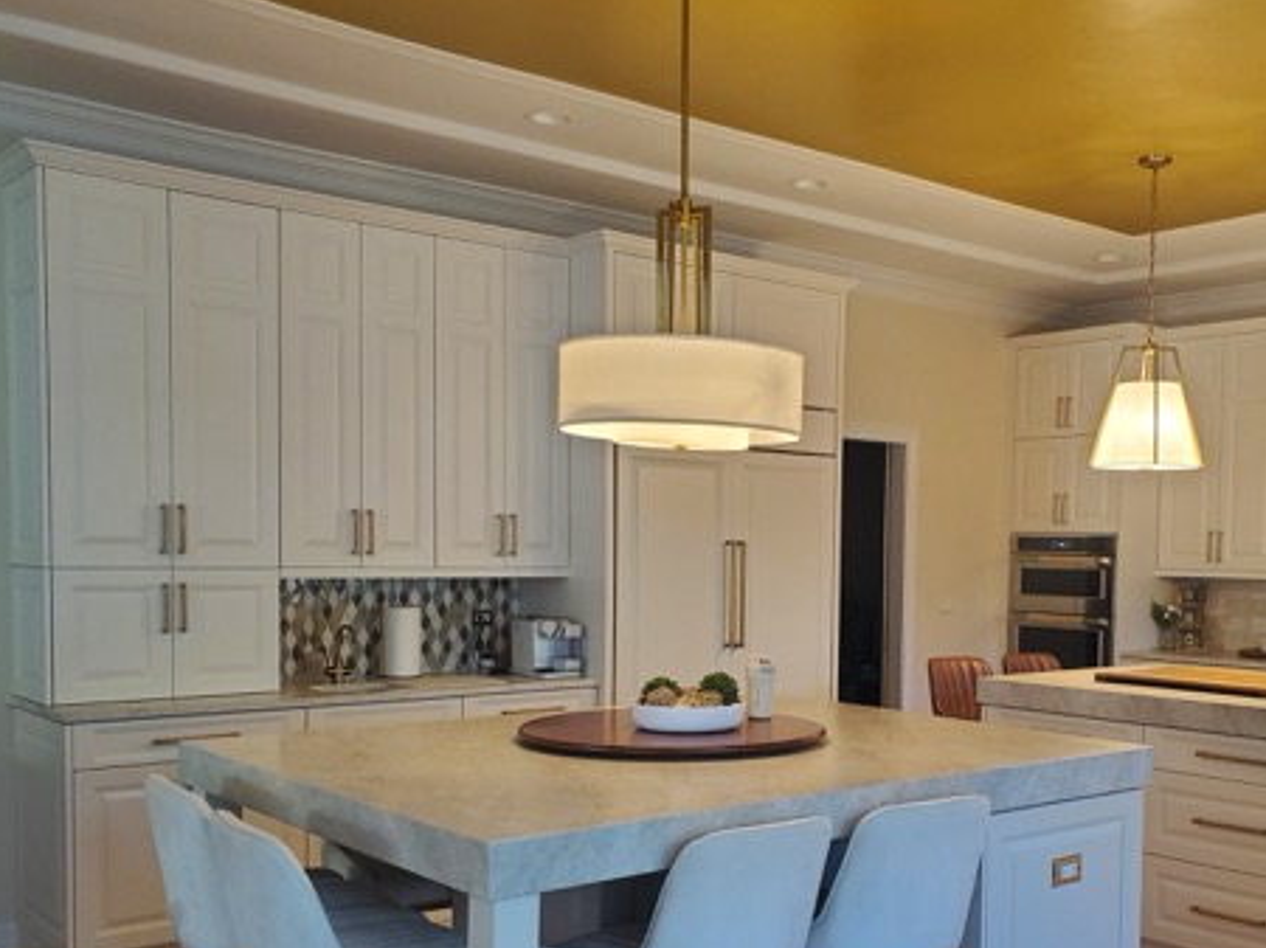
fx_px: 1352
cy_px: 622
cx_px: 838
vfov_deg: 38.3
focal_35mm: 37
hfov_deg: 49.3
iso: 200
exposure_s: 1/40
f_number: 2.4
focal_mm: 4.3
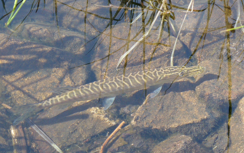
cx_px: 122
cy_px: 91
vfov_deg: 6.5
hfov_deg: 10.4
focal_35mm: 201
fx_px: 1337
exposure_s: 1/80
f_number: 3.8
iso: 80
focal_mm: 22.7
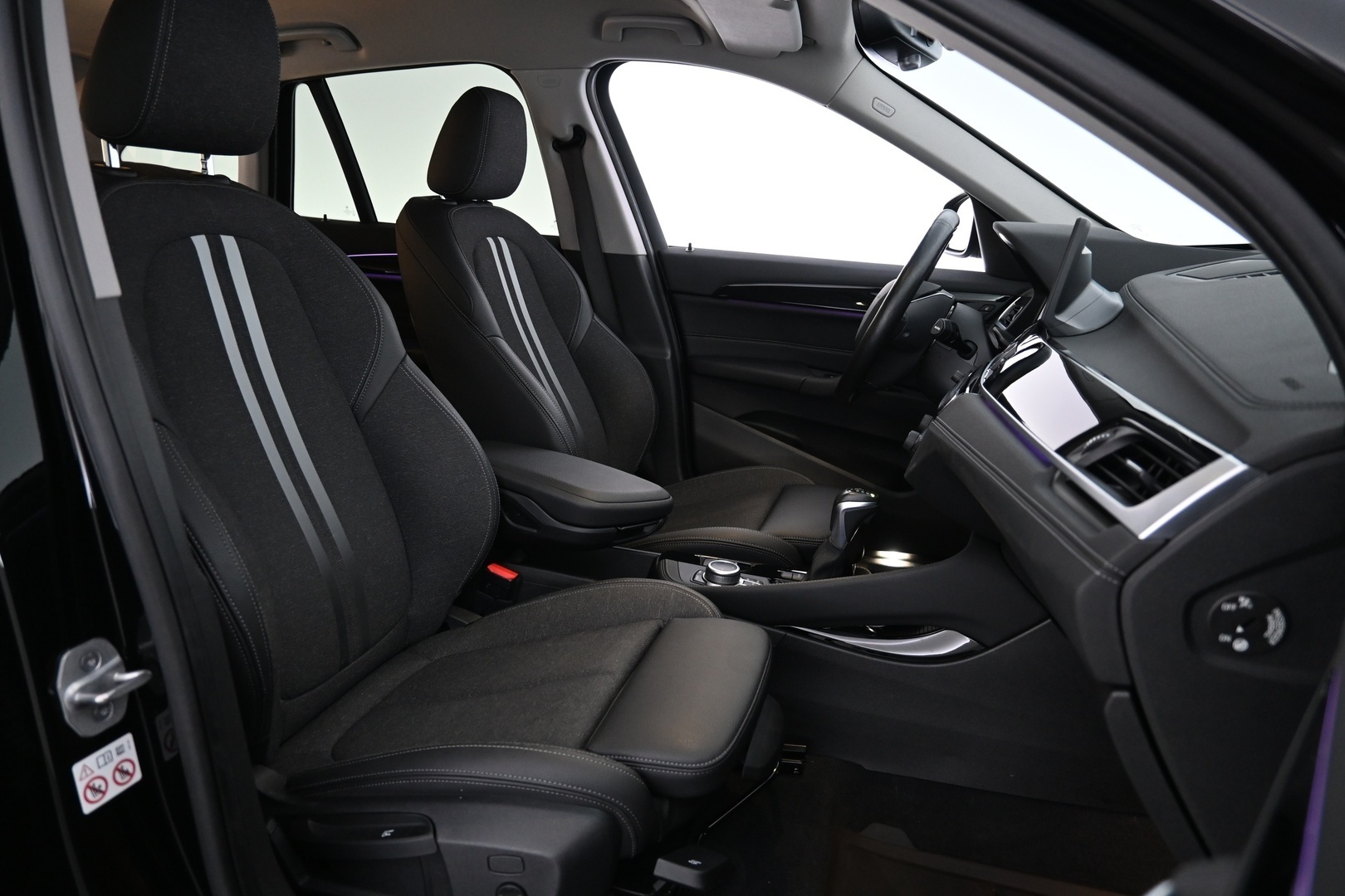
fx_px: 897
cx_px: 672
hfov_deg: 73.7
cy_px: 448
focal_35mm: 24
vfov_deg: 53.1
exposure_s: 1/25
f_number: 3.5
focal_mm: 16
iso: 1250
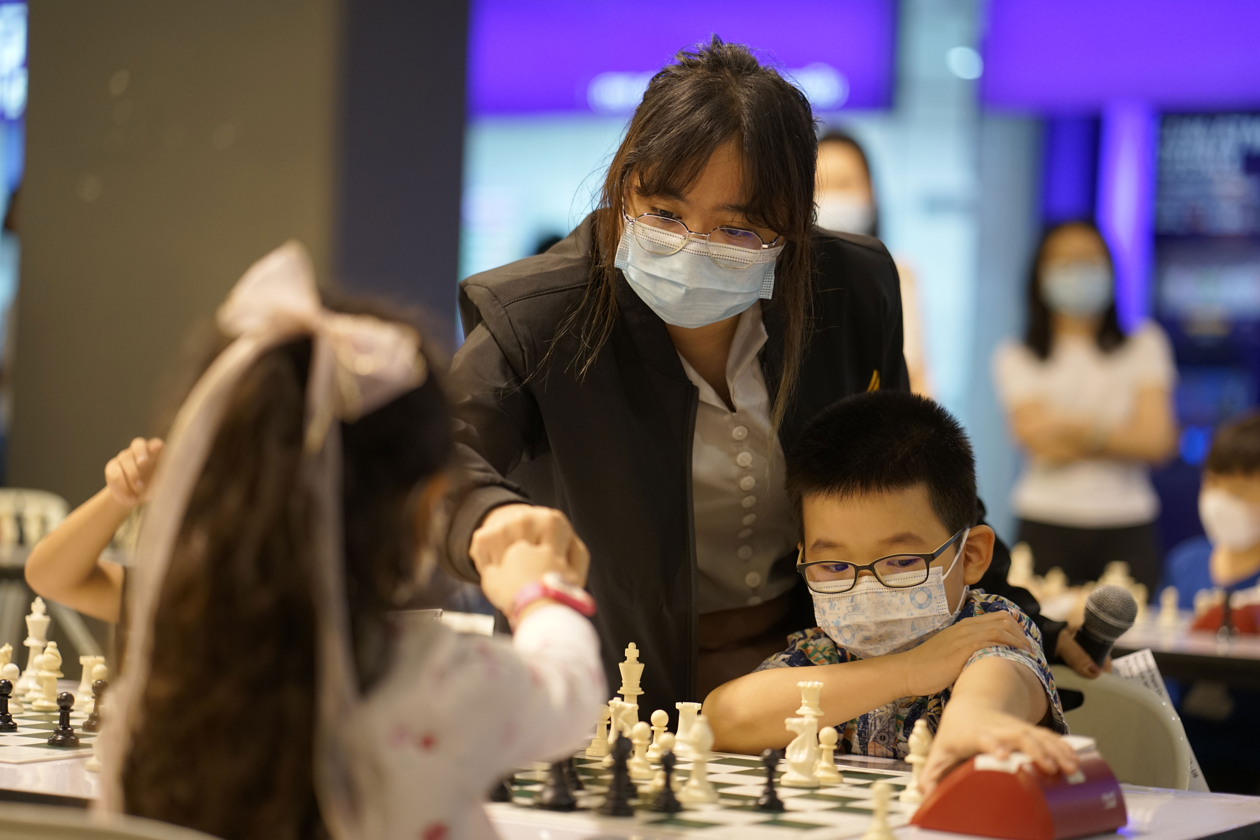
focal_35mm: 86
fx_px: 3010
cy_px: 418
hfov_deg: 23.6
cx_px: 636
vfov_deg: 15.9
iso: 1000
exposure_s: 1/125
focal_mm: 85
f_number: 2
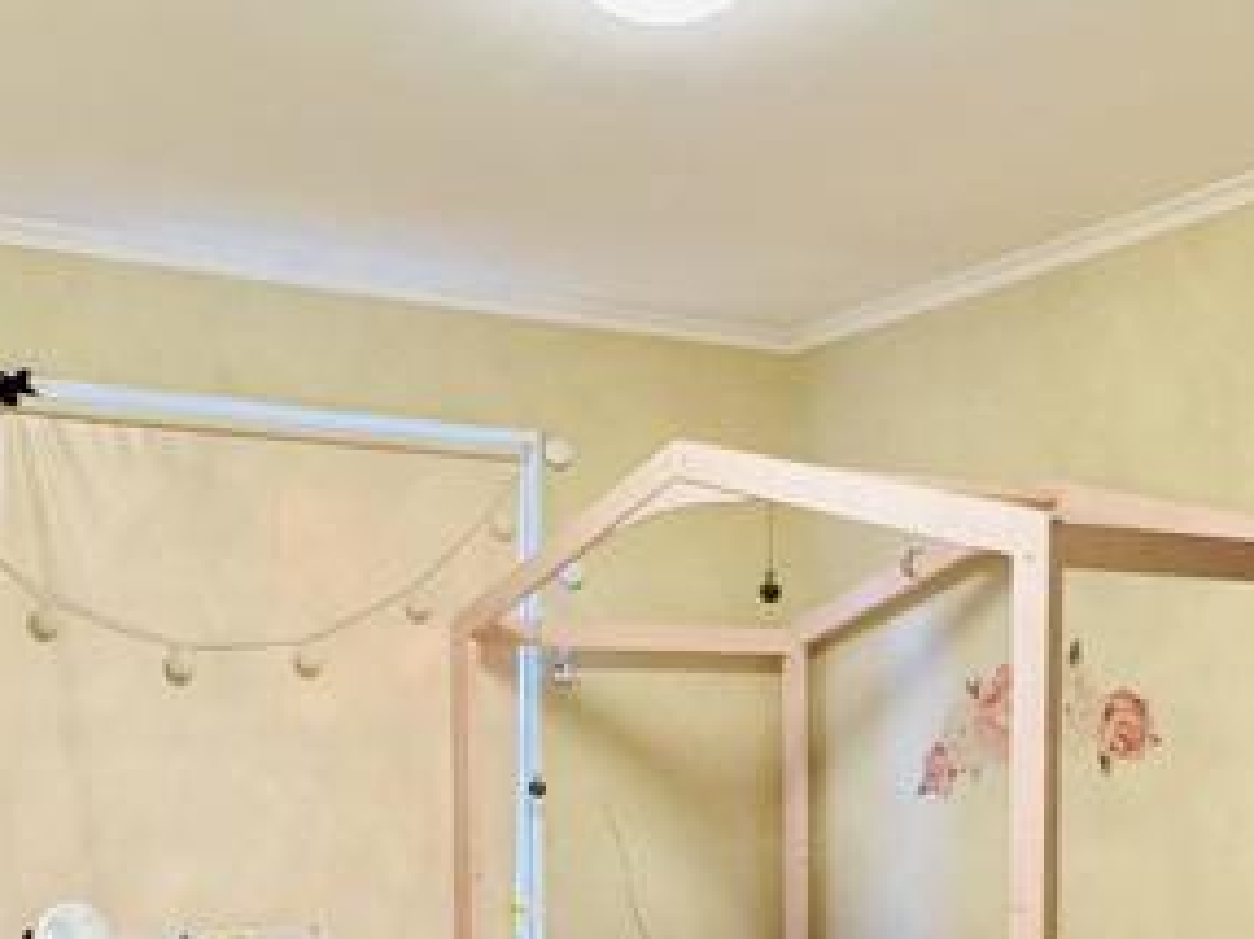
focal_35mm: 50
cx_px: 651
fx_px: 1811
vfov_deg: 27.8
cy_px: 873
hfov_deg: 38.2
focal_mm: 2.22
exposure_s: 1/60
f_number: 2.2
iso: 250
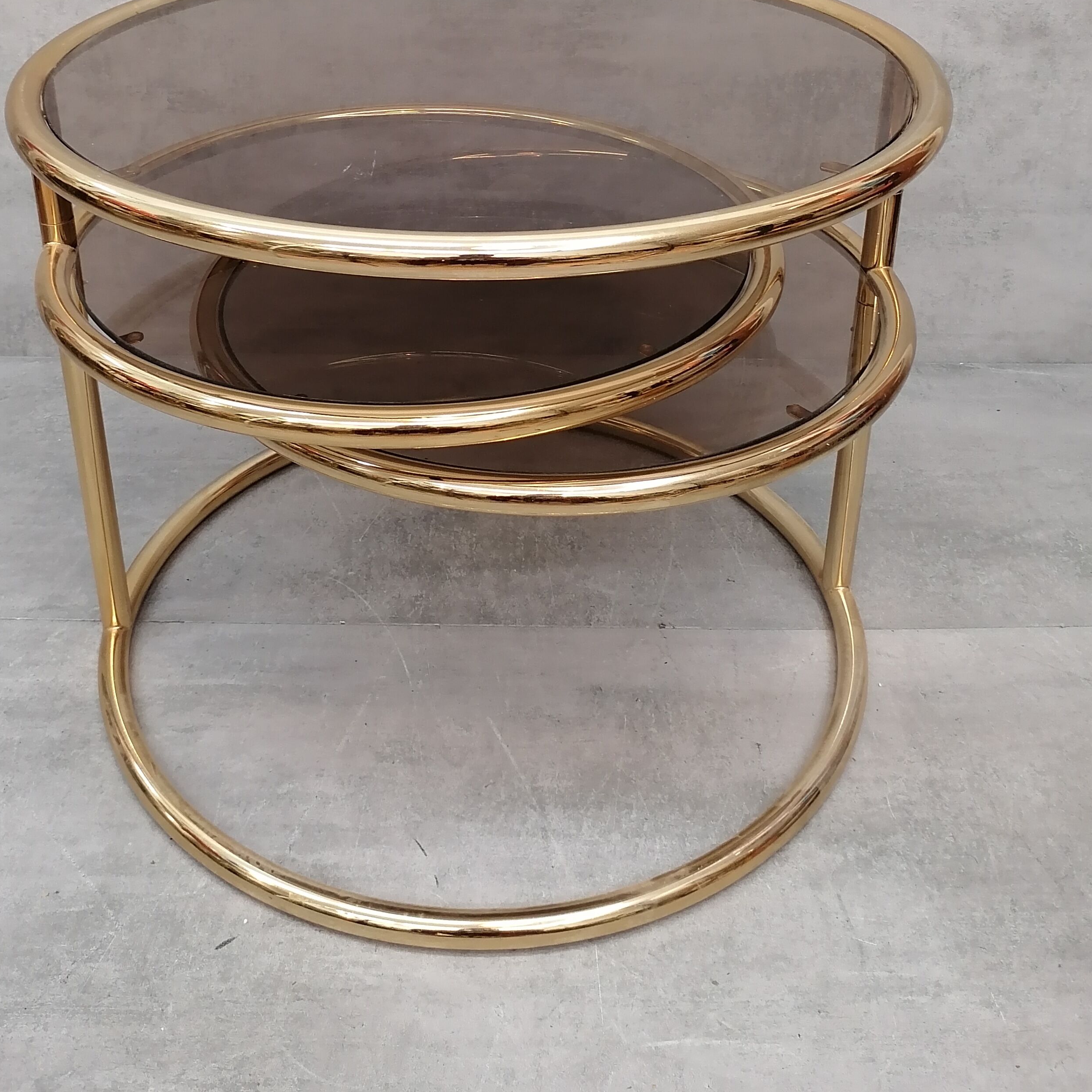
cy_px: 220
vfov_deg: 42.9
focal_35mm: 37
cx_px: 494
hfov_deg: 44.9
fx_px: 1321
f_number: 1.8
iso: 250
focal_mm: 5.3
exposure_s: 1/33.3
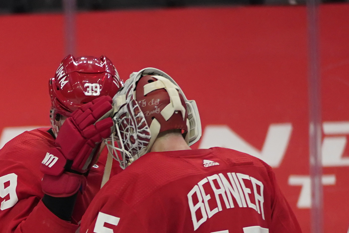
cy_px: 379
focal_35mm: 430
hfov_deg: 4.8
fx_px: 4168
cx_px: -224
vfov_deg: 3.2
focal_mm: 114
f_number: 2.8
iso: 1600
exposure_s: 1/1600
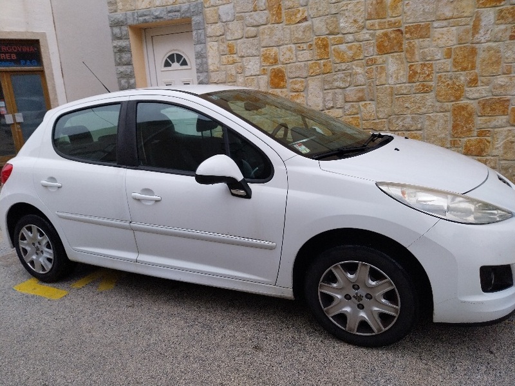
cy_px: 193
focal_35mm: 26
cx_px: 258
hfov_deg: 67.3
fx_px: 387
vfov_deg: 53.1
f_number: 1.8
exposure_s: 1/100
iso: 50
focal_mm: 4
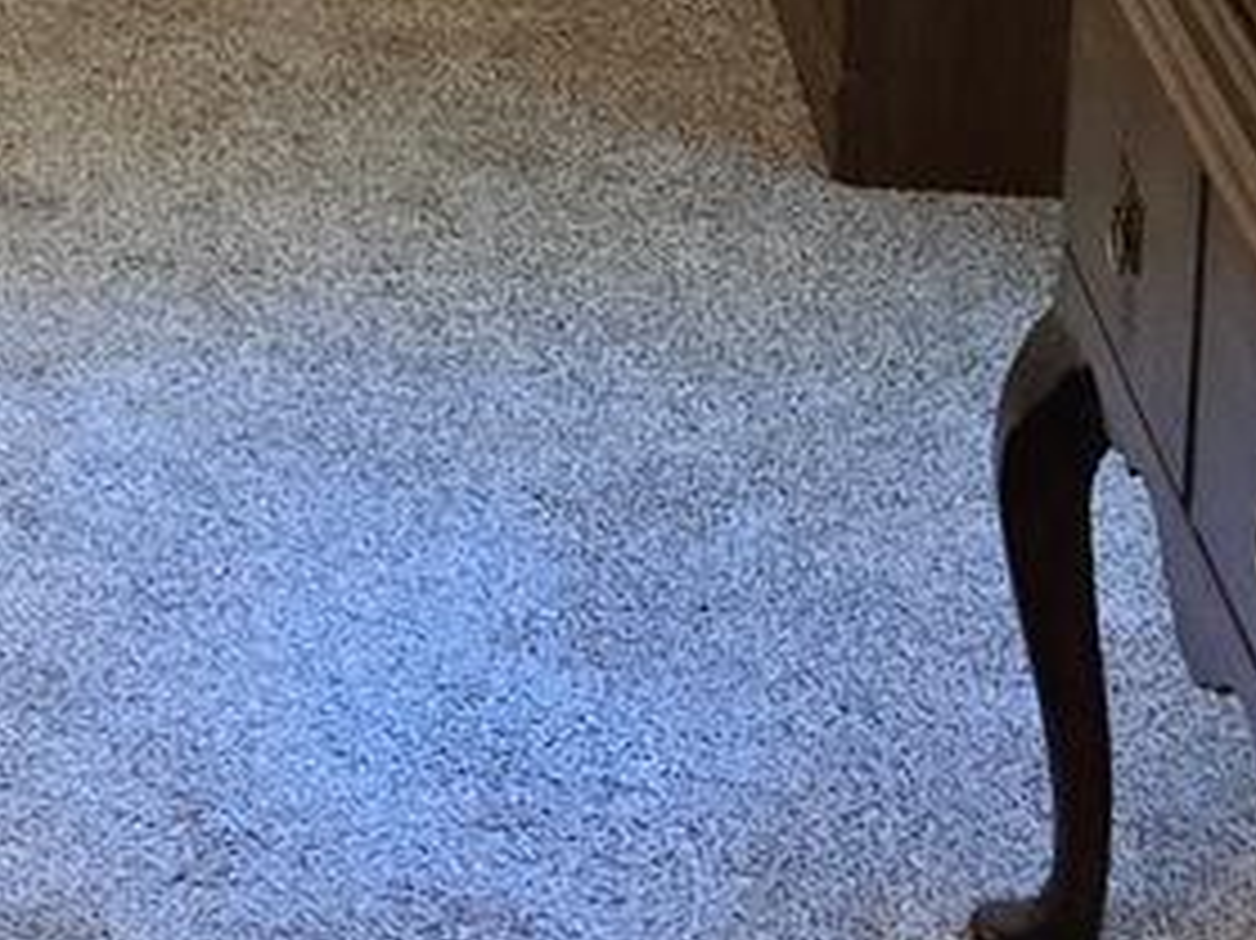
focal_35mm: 169
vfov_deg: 8.5
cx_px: -1049
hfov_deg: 10.9
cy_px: -661
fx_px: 6129
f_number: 1.8
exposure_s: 1/120
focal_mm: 5.4
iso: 800
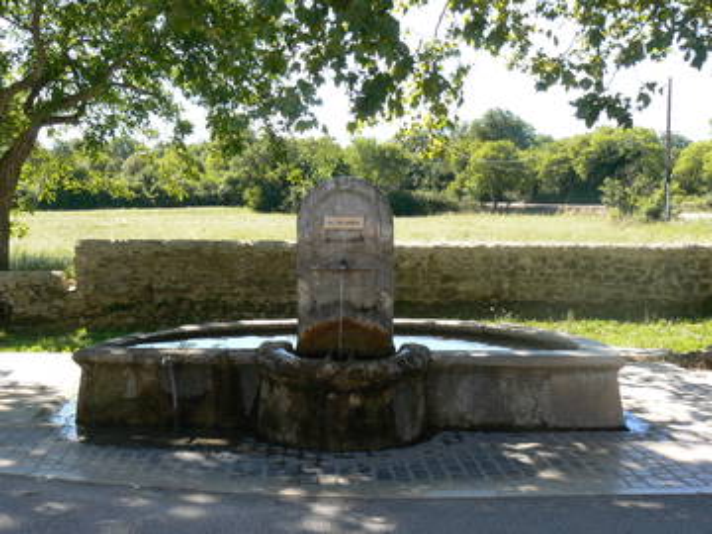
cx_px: 356
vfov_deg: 29.7
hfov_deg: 38.9
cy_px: 267
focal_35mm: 49
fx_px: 1008
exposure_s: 1/100
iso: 80
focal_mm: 8.1
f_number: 4.5
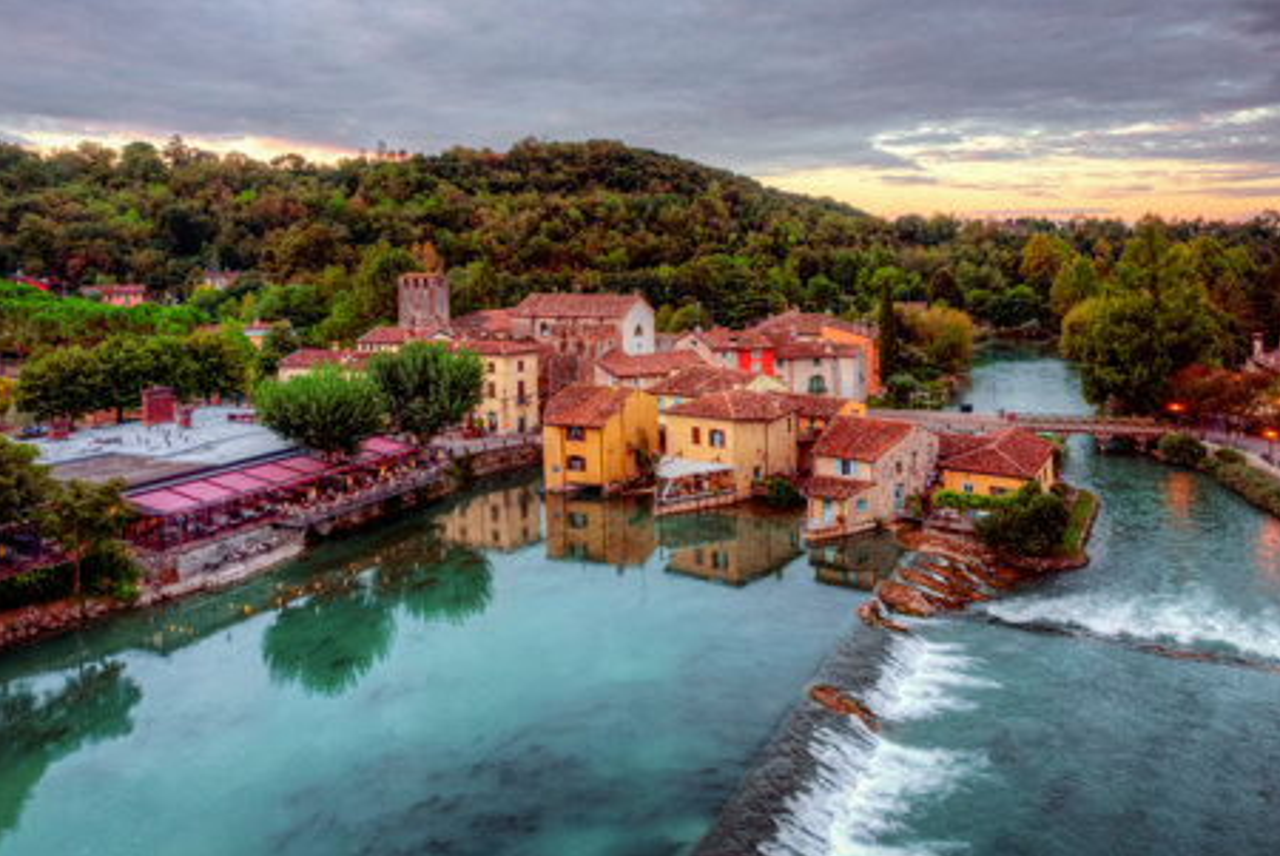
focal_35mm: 23
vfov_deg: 55.2
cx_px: 640
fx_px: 819
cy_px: 419
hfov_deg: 76.0
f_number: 2.8
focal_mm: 8.4
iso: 100
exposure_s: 1/13
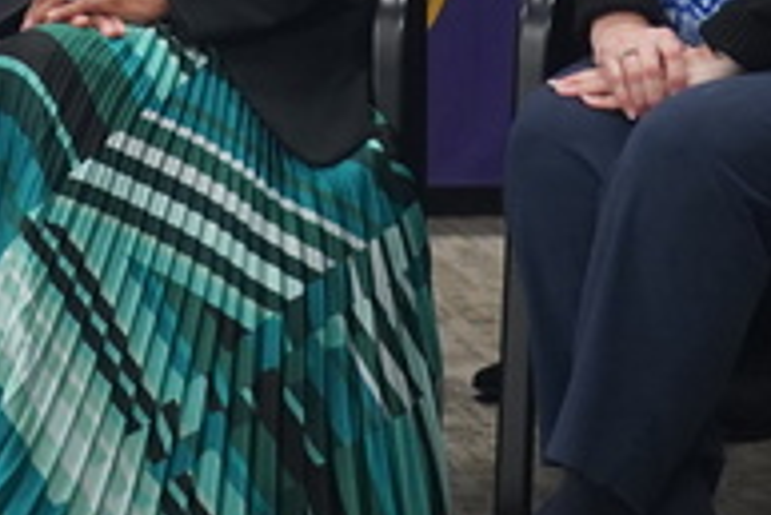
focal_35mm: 180
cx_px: -148
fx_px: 3858
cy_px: -489
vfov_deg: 7.4
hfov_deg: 11.2
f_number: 4
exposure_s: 1/160
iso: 2500
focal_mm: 34
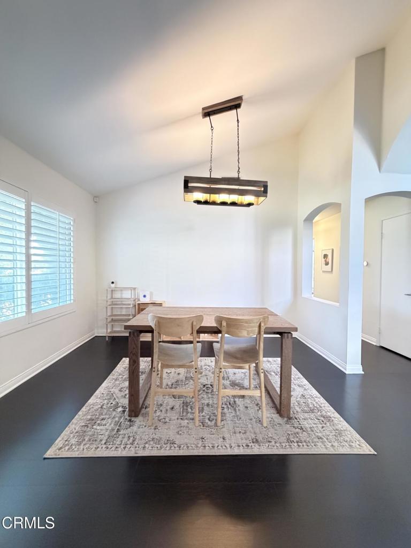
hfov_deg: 85.7
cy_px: 274
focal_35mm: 14
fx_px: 222
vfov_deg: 102.1
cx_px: 206
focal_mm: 2.22
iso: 1000
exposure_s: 1/60
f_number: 2.2
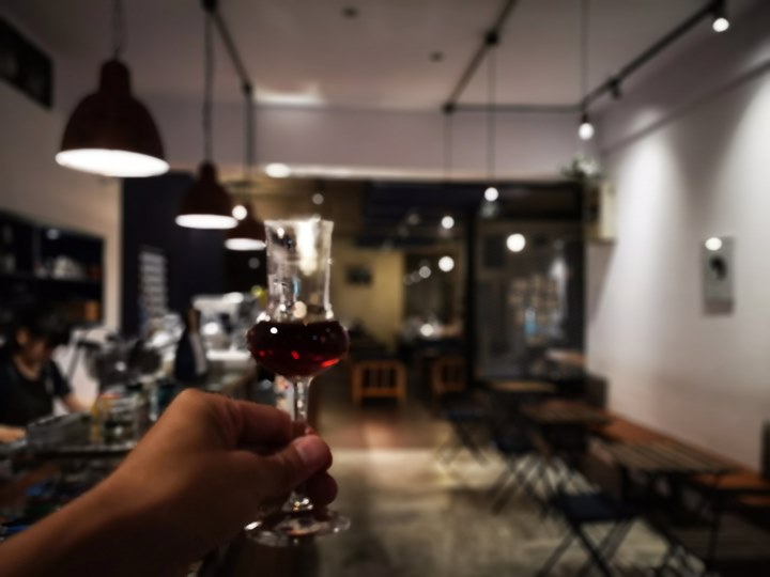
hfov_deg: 65.3
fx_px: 601
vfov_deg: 51.4
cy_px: 288
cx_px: 385
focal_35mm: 27
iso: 320
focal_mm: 3.95
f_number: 4
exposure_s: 1/24
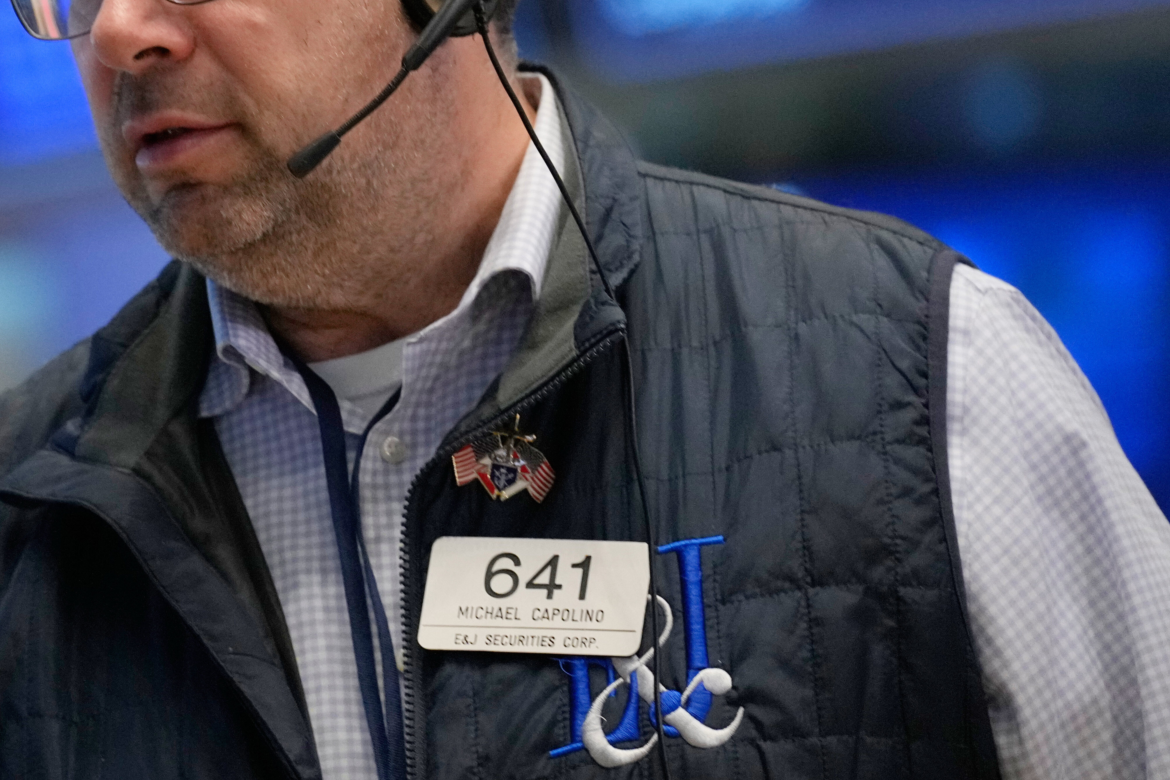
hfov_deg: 4.8
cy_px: 115
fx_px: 13941
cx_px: -25
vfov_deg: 3.2
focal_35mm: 429
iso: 3200
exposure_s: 1/250
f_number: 2.8
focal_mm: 200
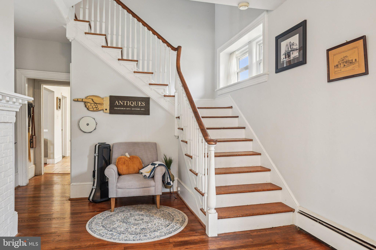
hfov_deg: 73.7
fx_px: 251
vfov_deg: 53.1
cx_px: 188
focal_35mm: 24
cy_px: 125
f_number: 8
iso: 500
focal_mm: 24
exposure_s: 1/6
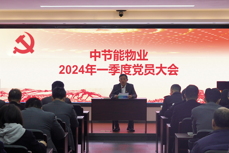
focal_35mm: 48
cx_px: 114
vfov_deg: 28.1
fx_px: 305
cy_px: 76
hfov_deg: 41.1
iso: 200
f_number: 4.5
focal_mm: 32
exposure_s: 1/60
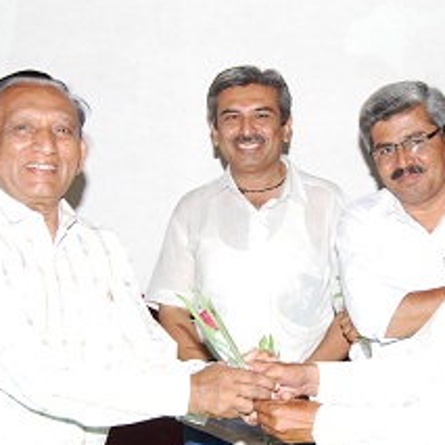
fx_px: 1134
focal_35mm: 78
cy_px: 274
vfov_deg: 22.2
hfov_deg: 22.2
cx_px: 274
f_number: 6.3
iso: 400
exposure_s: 1/100
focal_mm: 26
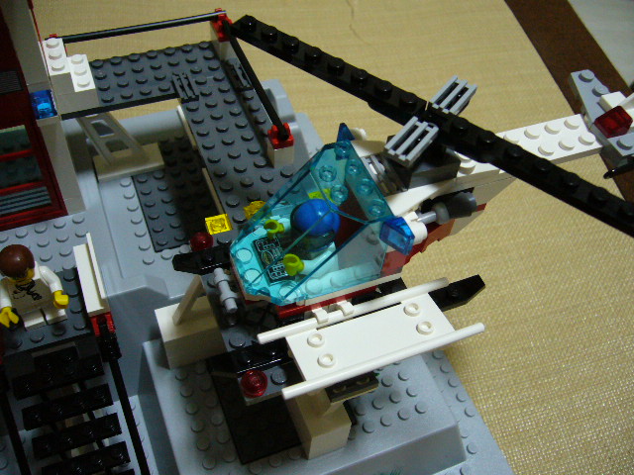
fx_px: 641
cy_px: 238
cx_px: 317
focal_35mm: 35
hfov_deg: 52.6
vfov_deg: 40.7
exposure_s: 1/8
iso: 200
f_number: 2.8
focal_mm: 5.8
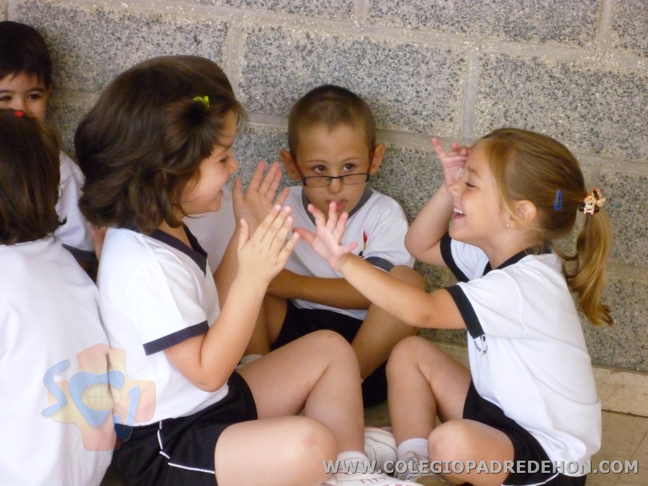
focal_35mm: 145
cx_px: 324
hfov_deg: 13.6
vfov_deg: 10.2
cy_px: 243
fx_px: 2714
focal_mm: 26
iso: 800
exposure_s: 1/80
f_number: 5.9
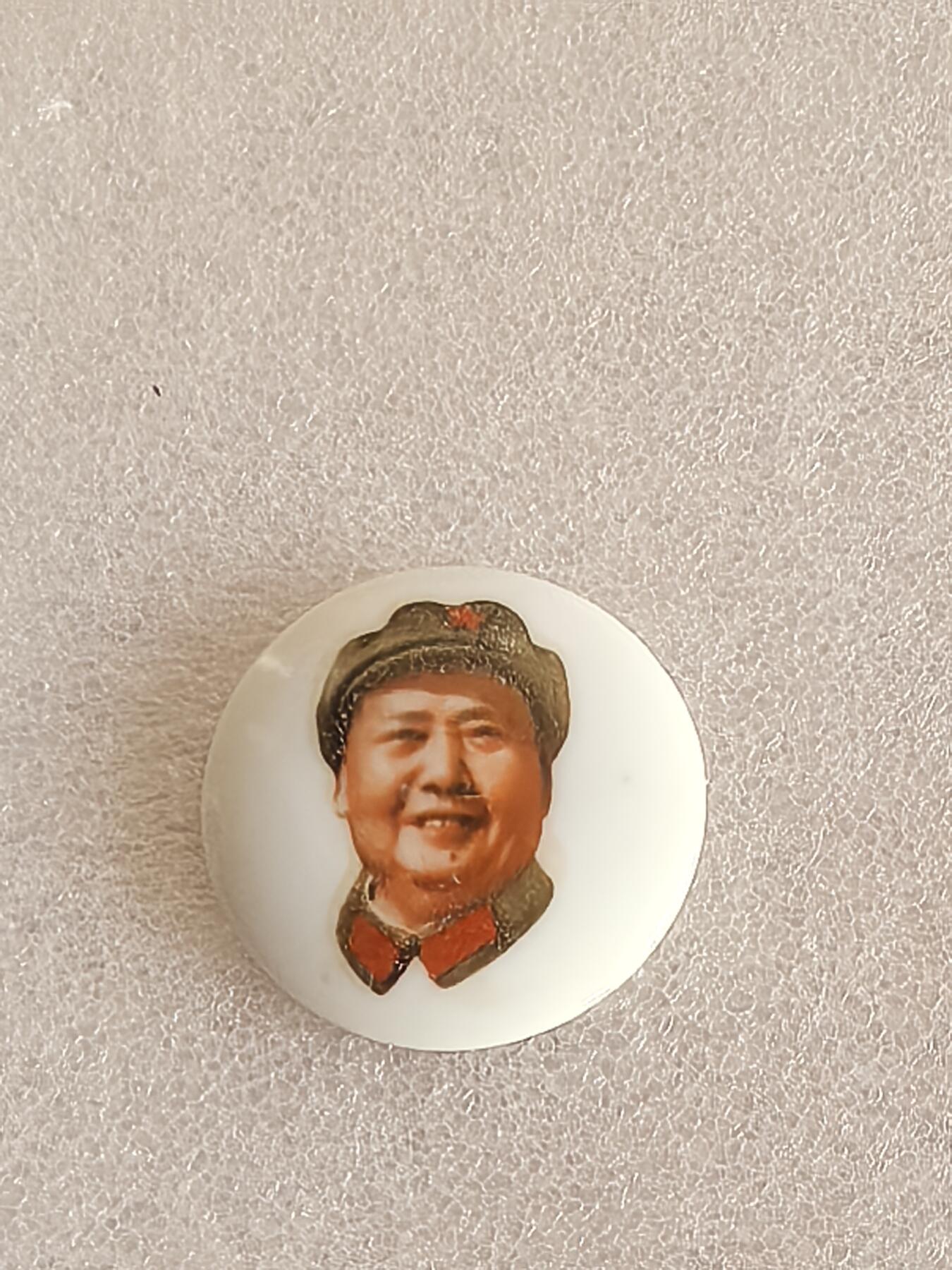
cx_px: 476
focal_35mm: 68
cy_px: 635
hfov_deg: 21.6
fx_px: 2493
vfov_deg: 28.6
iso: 250
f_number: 2.2
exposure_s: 1/50
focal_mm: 1.95
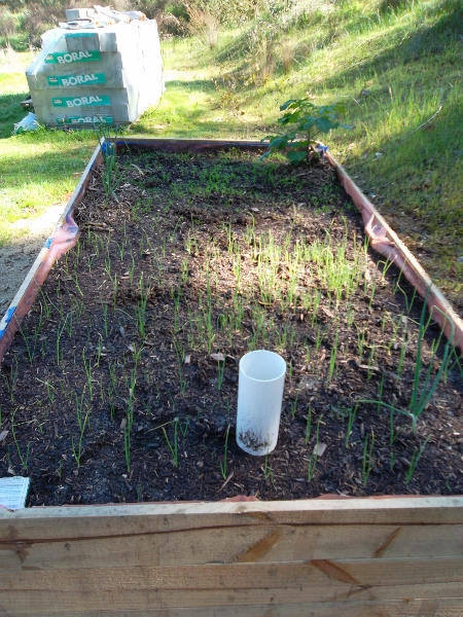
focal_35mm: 27
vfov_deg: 65.3
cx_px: 232
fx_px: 482
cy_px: 308
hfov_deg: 51.4
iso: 80
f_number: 3.5
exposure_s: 1/70
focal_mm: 4.9
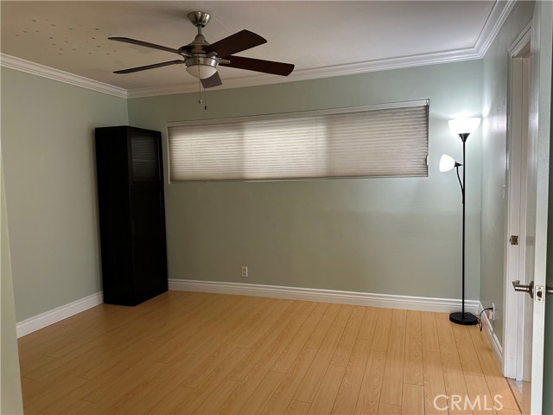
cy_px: 208
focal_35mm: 24
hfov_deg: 71.6
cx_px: 276
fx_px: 383
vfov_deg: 56.8
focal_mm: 6.86
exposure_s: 1/120
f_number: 1.78
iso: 160
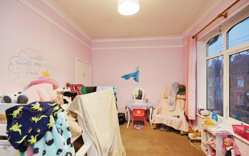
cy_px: 84
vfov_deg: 67.9
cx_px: 121
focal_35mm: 17
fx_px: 115
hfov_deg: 94.3
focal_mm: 16
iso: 2000
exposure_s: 1/25
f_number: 5
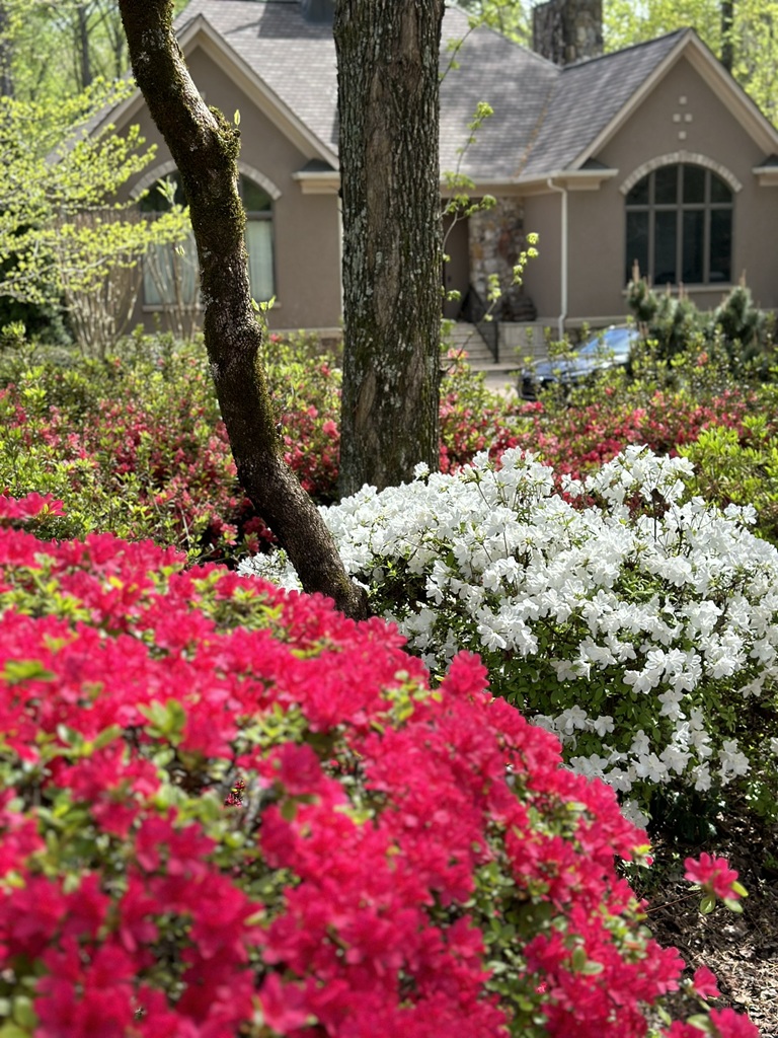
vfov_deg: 39.7
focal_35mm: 48
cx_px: 389
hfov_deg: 30.3
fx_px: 1438
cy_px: 519
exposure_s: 1/1497
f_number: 1.78
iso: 80
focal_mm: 6.86
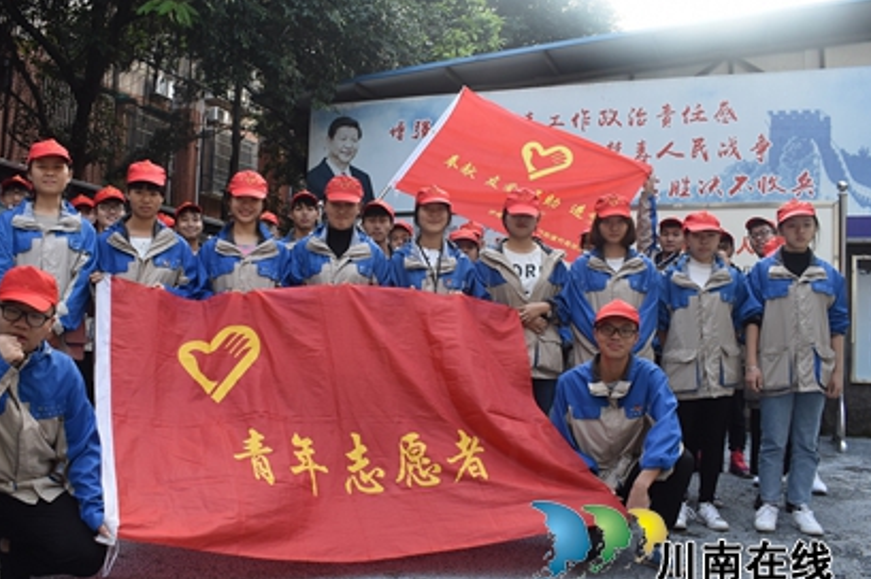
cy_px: 288
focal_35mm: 33
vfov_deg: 39.9
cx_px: 379
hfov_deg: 57.1
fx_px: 798
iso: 400
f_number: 6.3
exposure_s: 1/160
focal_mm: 18
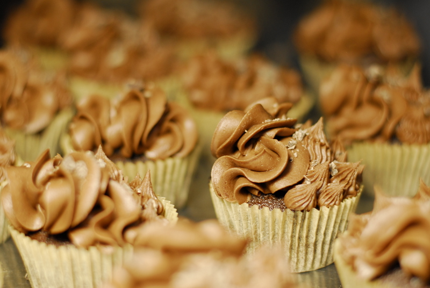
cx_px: 215
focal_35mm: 75
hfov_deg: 27.0
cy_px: 144
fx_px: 897
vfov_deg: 18.2
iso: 400
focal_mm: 50
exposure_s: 1/160
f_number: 2.2
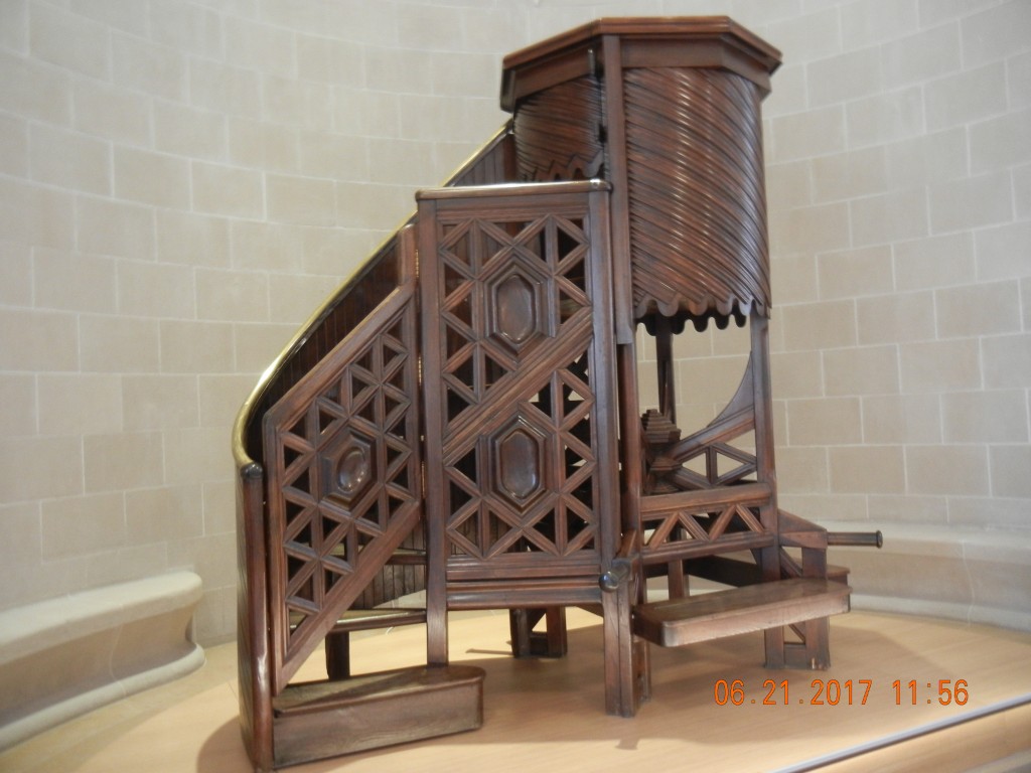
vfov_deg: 46.8
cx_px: 516
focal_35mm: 30
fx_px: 894
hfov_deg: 60.0
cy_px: 386
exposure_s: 1/11
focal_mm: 5.4
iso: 400
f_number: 3.5
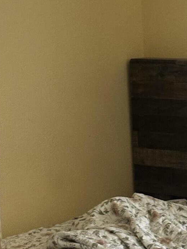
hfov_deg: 10.6
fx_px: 994
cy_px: 184
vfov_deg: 14.2
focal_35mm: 138
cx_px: 224
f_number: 1.78
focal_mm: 6.86
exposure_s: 1/40
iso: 400
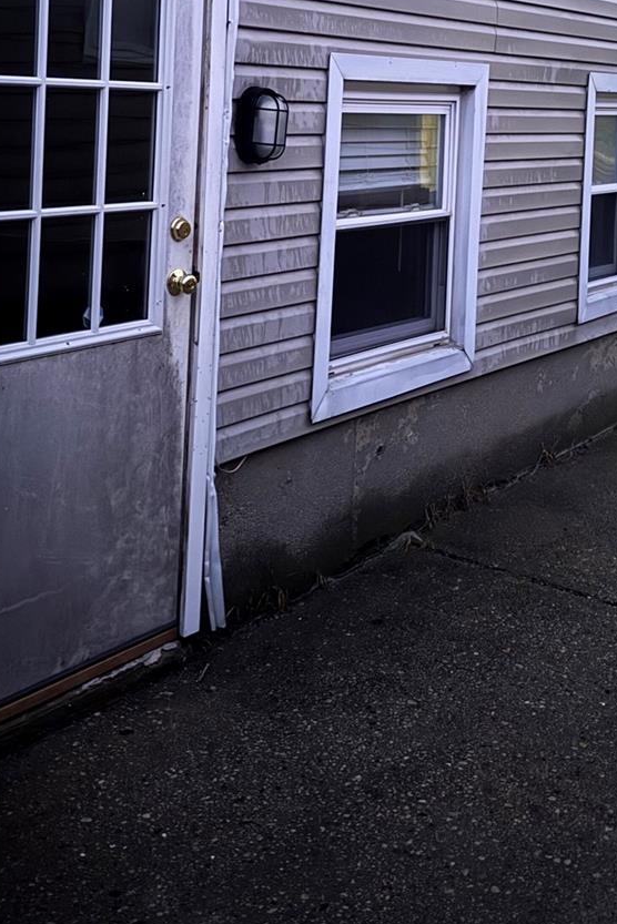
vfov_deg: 40.2
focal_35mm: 46
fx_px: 1182
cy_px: 132
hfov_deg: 29.2
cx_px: 375
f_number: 1.78
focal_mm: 6.76
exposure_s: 1/5
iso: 1600
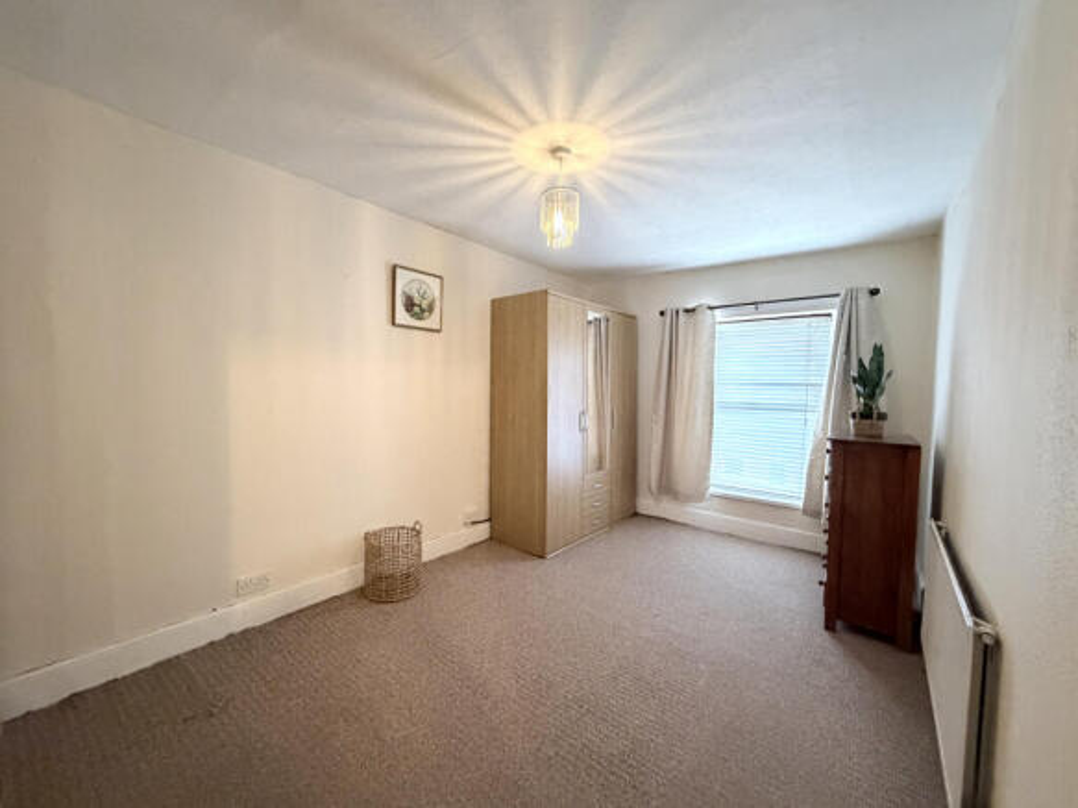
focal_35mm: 14
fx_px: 436
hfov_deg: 102.1
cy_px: 404
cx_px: 539
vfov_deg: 85.7
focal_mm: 2.22
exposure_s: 1/50
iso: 800
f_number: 2.2
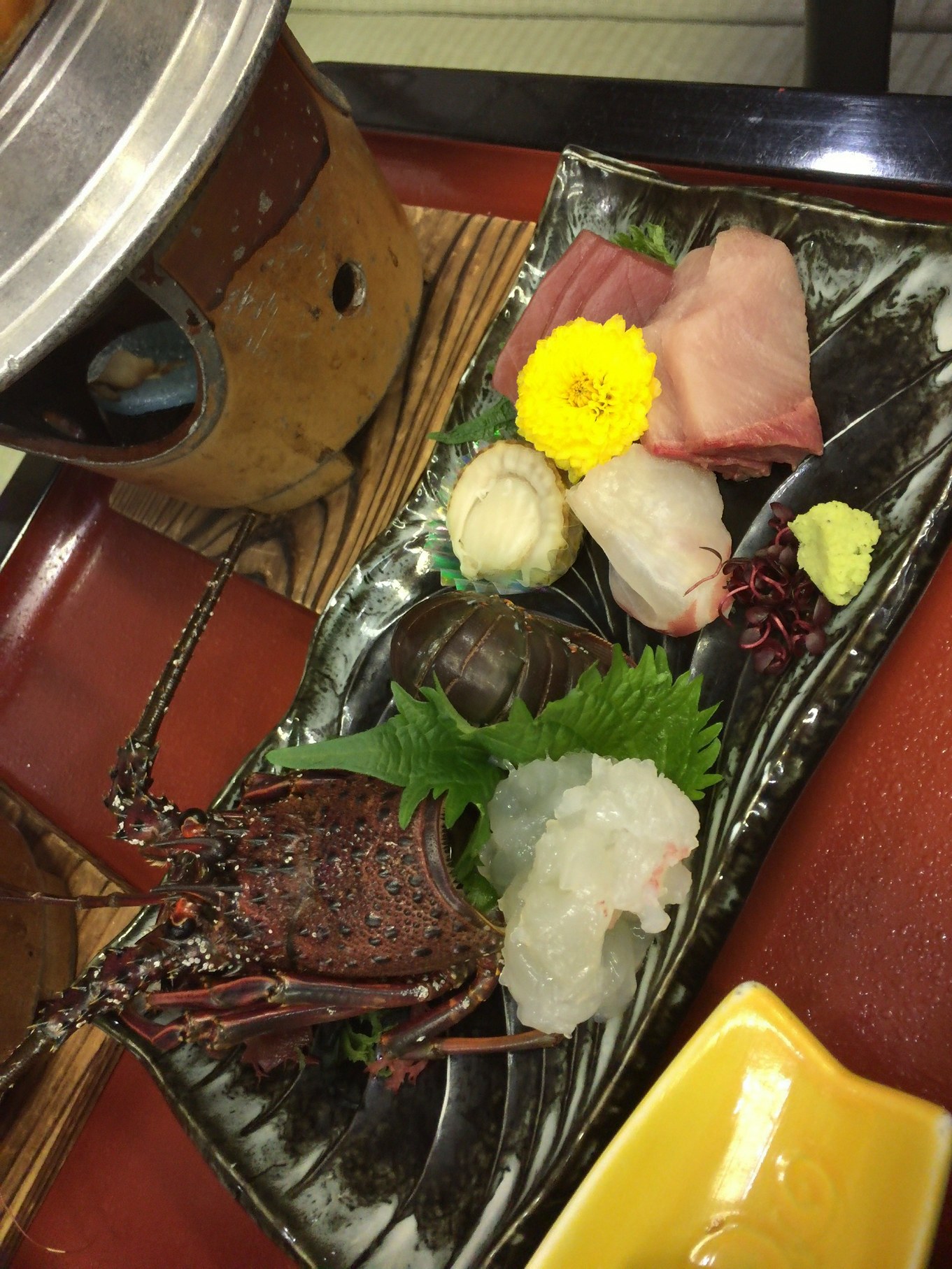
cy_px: 634
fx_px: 1064
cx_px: 476
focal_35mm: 29
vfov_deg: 61.7
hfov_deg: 48.2
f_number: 2.2
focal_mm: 4.15
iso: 320
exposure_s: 1/30
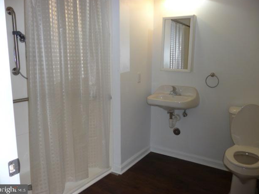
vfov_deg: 48.2
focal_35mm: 29
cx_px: 129
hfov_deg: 61.7
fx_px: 217
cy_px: 95
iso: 100
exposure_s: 1/30
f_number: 3.3
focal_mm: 4.7
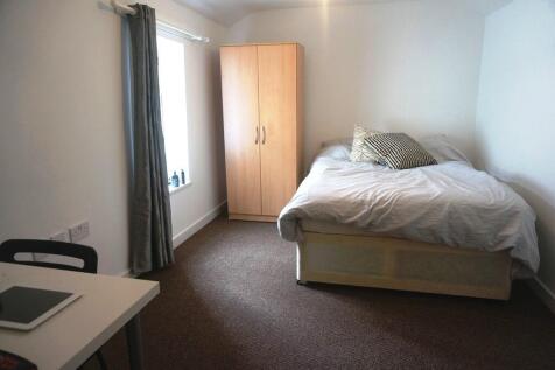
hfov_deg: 73.8
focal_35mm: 24
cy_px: 185
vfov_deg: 53.1
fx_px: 370
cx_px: 278
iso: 640
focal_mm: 16
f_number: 4
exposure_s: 1/60
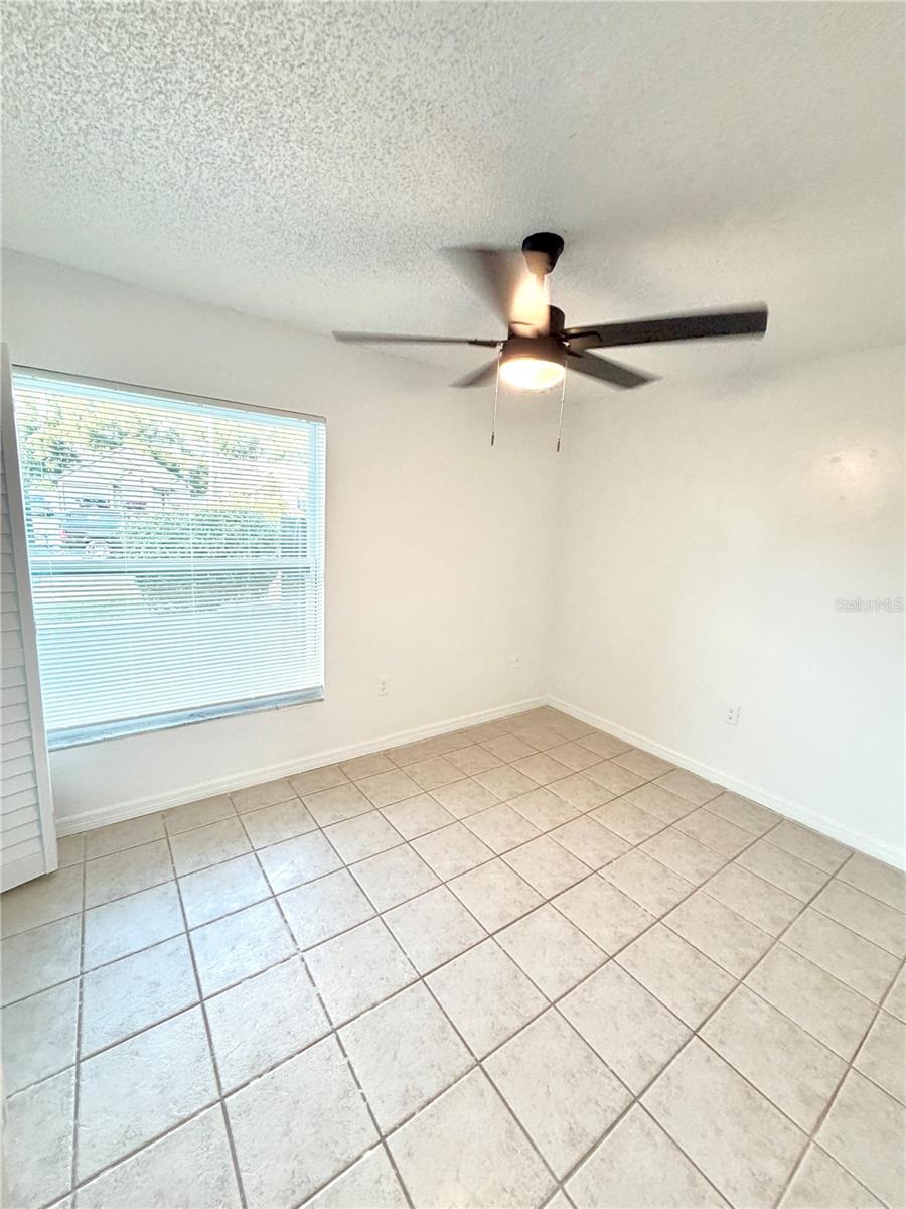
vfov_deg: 102.1
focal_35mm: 14
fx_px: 489
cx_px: 453
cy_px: 604
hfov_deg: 85.7
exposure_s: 1/120
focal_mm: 2.22
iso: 200
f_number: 2.2
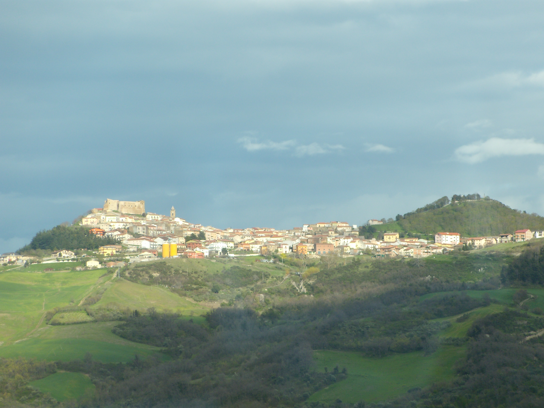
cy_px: 204
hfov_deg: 12.8
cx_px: 272
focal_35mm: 154
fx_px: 2420
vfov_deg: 9.6
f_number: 4.4
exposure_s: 1/320
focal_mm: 27.2
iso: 80
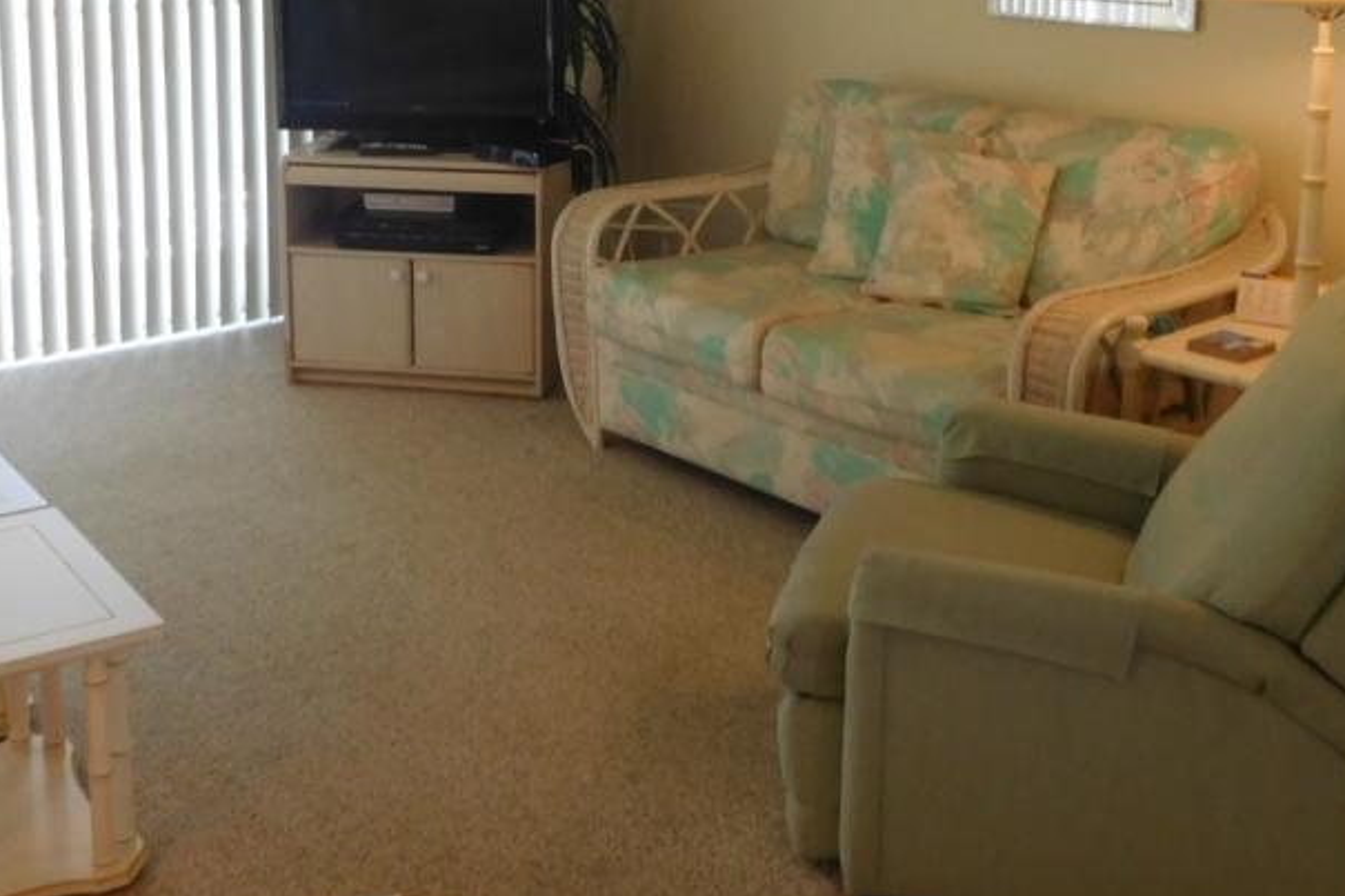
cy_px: 173
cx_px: 551
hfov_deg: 44.3
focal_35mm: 44
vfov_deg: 29.8
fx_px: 1643
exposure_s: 1/30
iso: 280
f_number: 3.4
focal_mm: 4.5
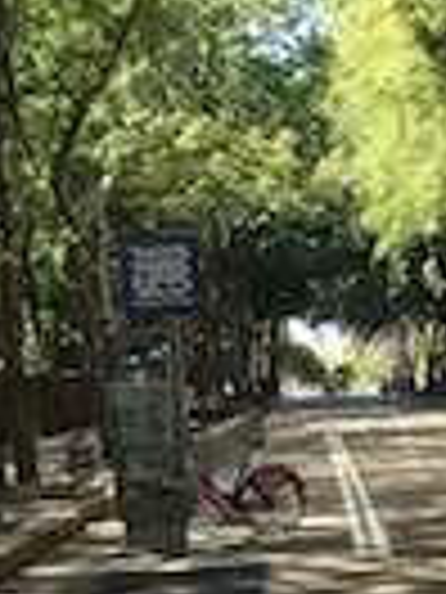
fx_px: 1666
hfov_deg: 15.1
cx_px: 365
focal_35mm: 97
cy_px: 662
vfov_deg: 19.4
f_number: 2.2
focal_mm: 4.15
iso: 25
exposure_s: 1/169
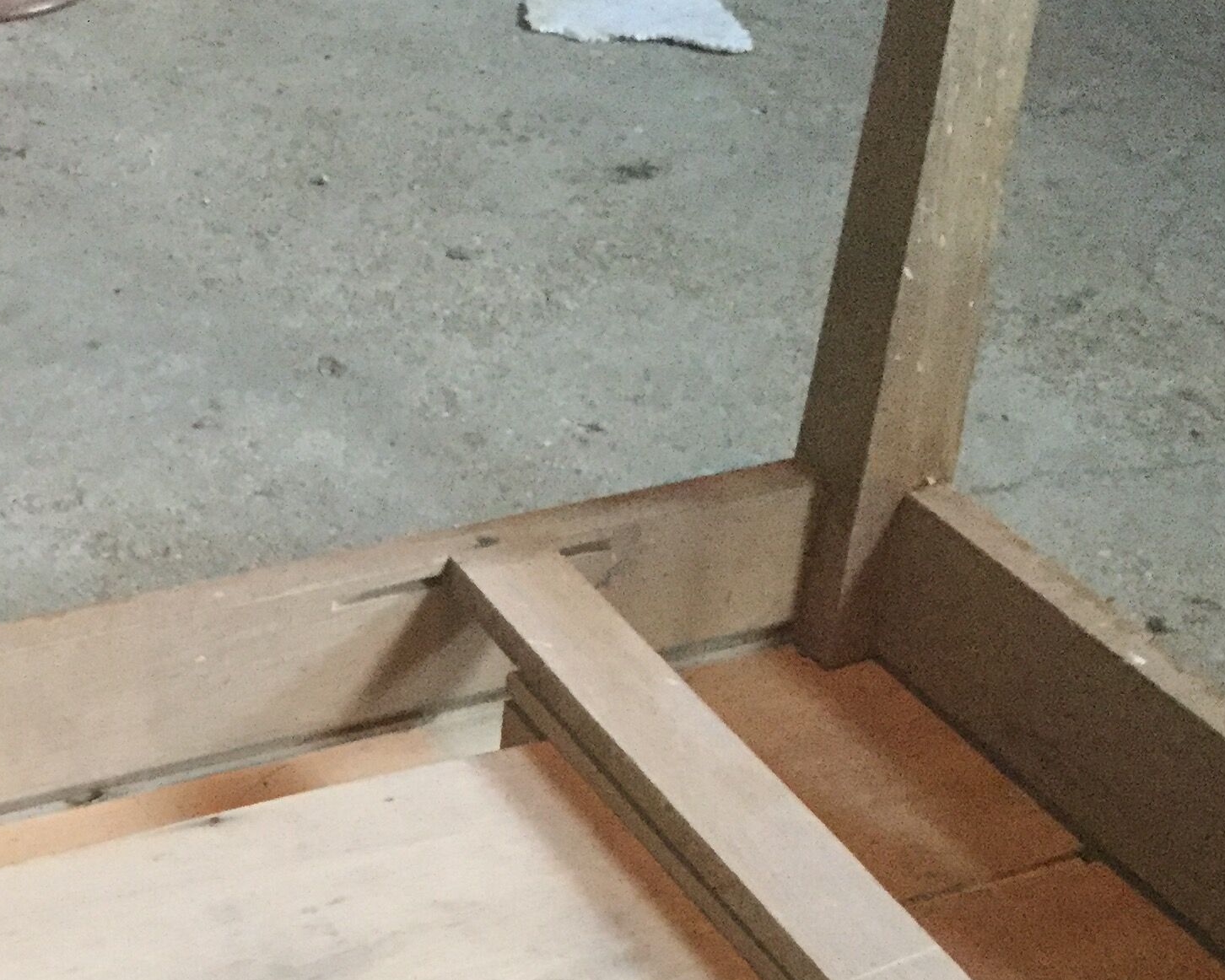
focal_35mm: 68
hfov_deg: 27.3
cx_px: 229
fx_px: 2466
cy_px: 897
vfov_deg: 21.9
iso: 320
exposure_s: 1/17
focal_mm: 3.3
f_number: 2.4
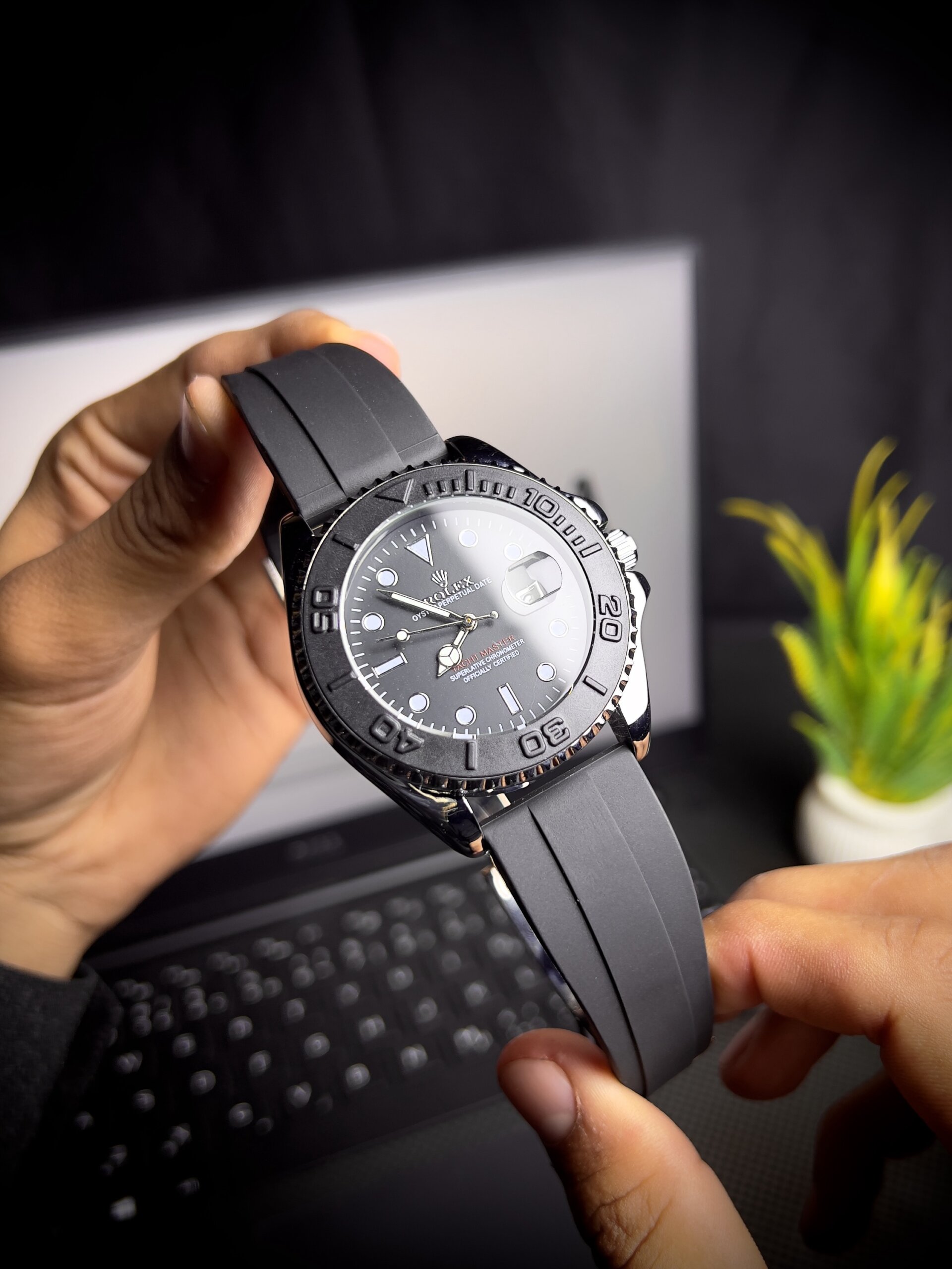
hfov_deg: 53.1
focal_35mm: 26
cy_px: 634
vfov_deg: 67.3
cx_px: 476
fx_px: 953
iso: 32
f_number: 1.5
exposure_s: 1/123
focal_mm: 5.7
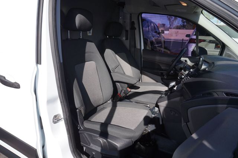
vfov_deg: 53.1
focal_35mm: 24
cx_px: 119
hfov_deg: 73.8
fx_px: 159
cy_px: 79
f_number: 9
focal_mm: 16
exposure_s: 1/100
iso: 100
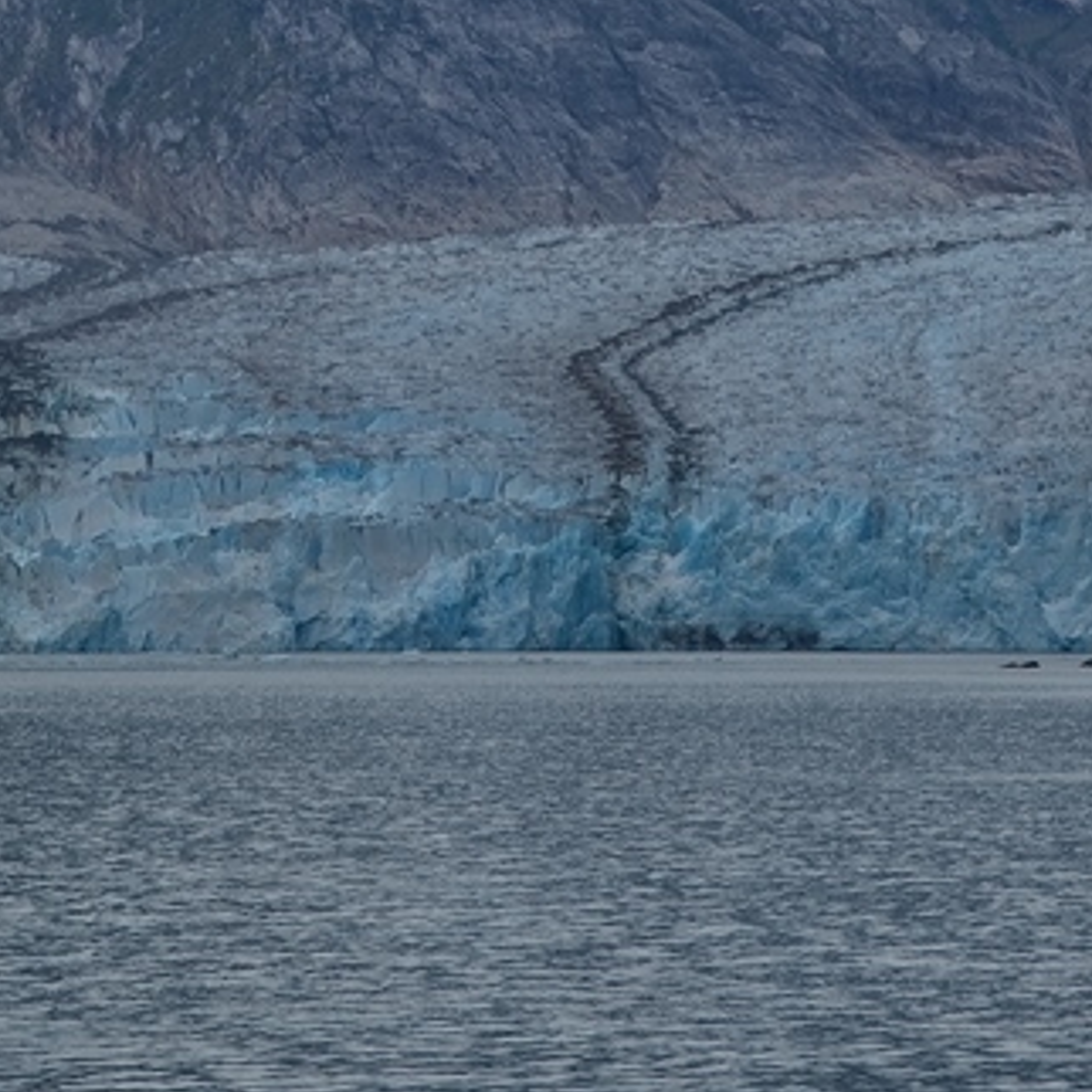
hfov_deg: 6.1
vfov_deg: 6.1
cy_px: -112
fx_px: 10243
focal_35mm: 287
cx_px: 482
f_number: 8
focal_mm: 85
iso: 100
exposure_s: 1/250
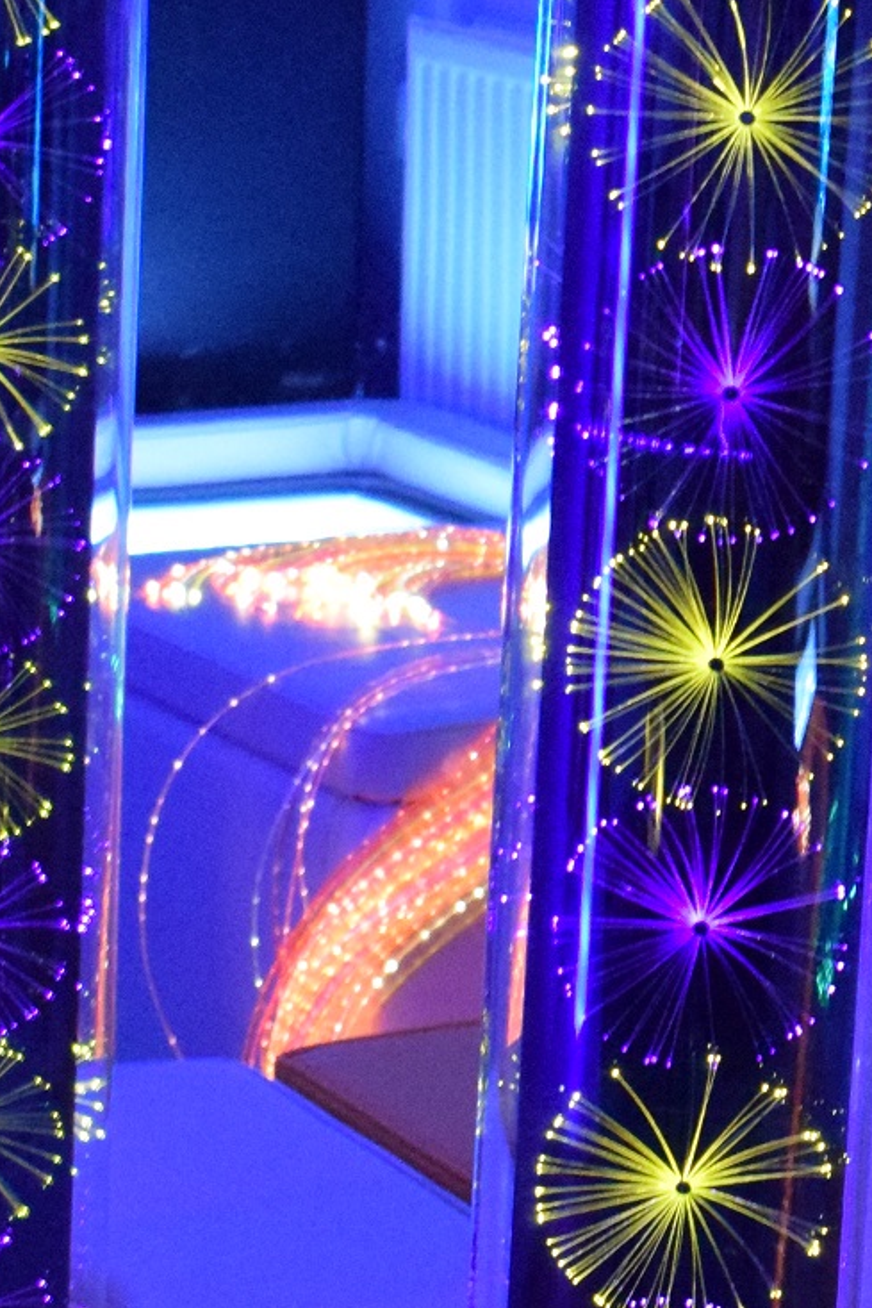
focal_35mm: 135
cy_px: 362
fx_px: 4902
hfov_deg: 10.0
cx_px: 1077
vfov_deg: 15.1
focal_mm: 22
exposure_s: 1/60
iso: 5000
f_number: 3.8
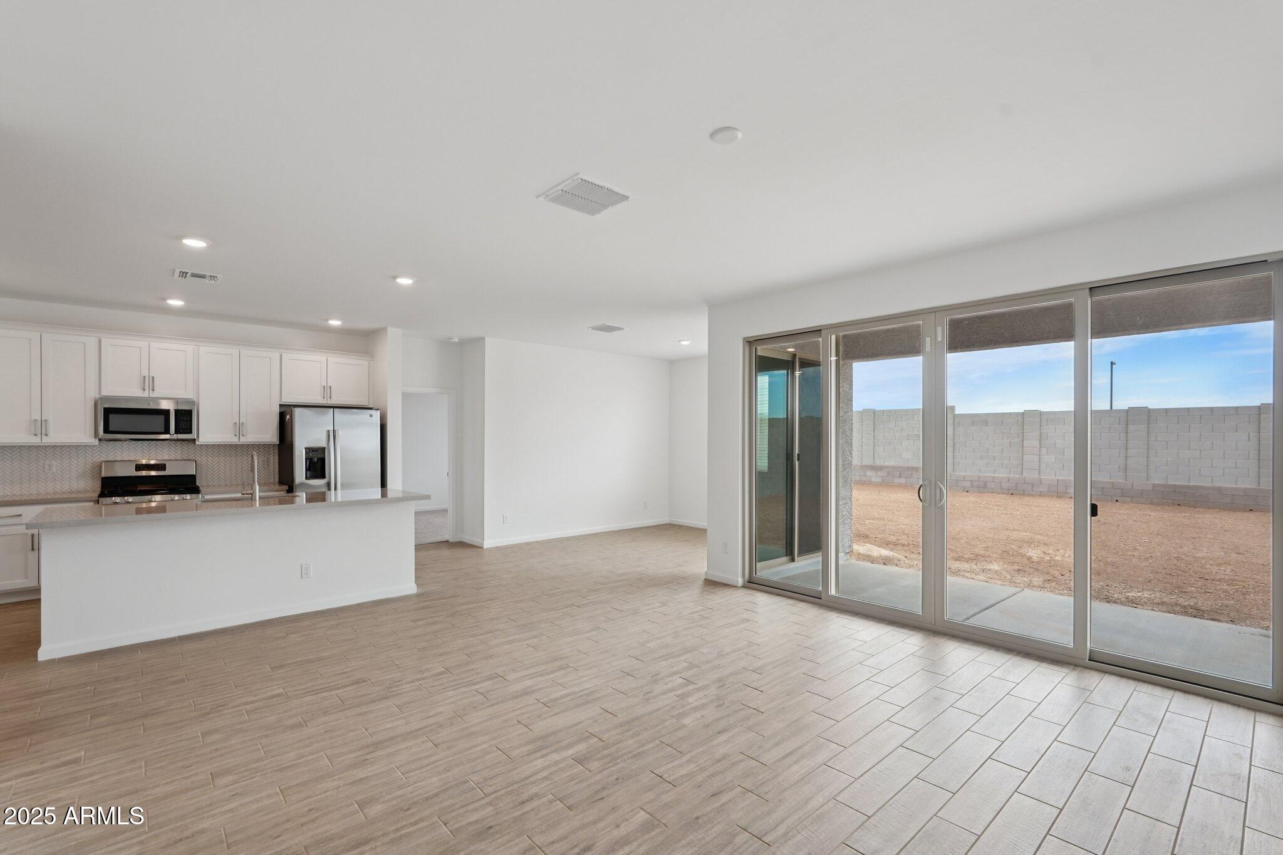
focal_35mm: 16
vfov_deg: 73.7
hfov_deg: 96.7
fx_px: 570
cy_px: 428
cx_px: 642
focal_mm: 16
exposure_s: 1/60
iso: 400
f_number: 8
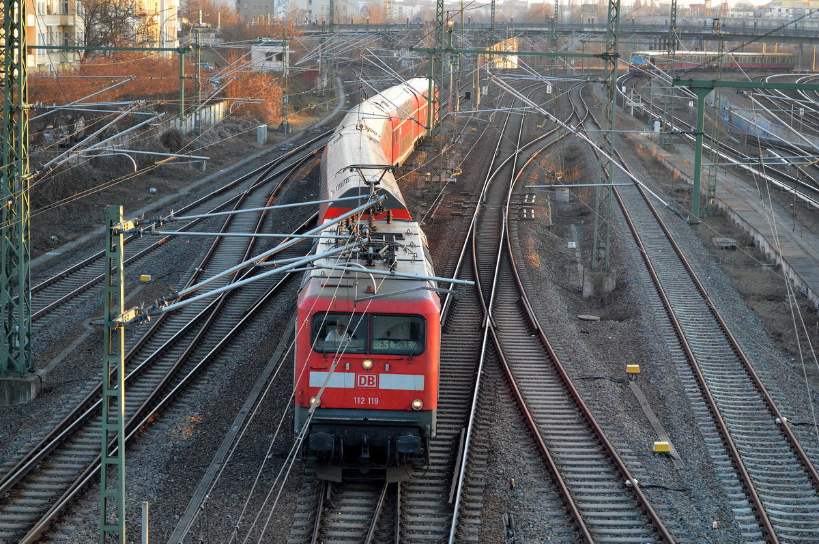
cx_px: 410
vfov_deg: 18.9
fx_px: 1636
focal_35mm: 72
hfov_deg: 28.1
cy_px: 272
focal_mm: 48
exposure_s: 1/400
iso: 3200
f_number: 5.6
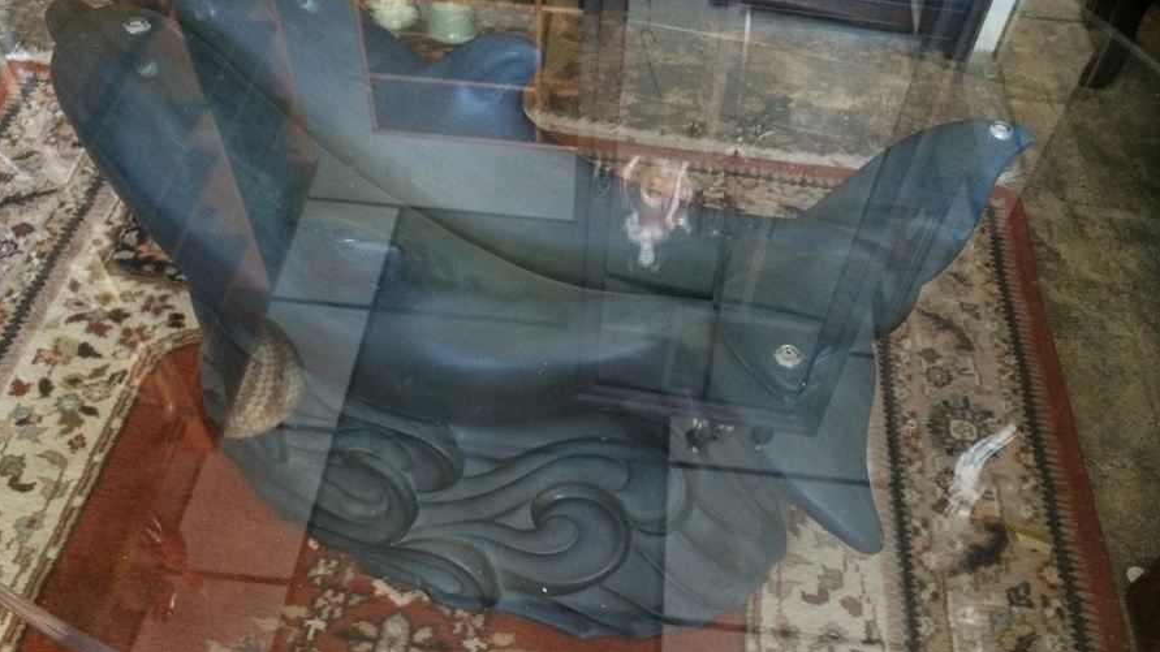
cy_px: 366
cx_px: 581
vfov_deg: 35.6
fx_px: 1015
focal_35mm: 33
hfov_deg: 59.5
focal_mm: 4.12
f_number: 2.2
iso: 500
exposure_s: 1/15
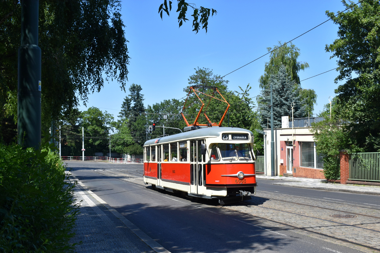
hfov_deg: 47.9
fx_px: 428
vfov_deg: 33.0
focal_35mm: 40
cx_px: 190
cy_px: 126
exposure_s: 1/320
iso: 200
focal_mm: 27
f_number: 9
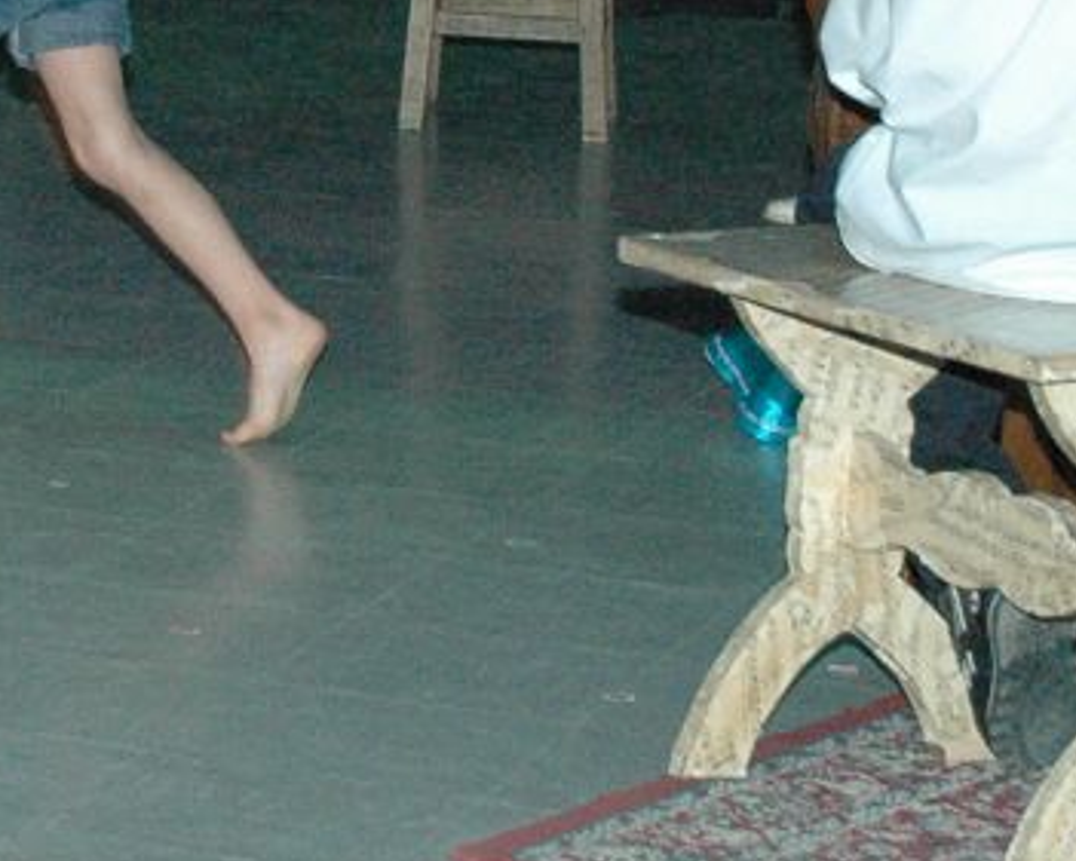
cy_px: -530
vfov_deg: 7.4
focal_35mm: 205
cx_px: -910
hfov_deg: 9.0
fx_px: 6530
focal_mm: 34
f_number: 7.1
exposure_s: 1/60
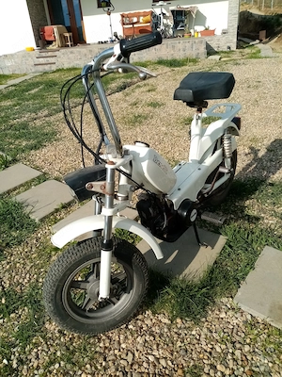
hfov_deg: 53.1
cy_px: 188
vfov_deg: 67.3
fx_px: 282
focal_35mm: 26
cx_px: 141
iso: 105
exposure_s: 1/1613
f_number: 1.8
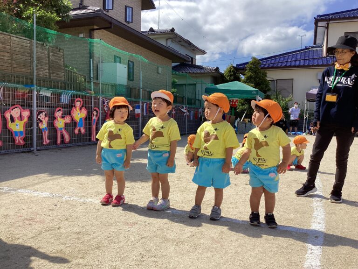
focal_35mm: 31
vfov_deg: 45.4
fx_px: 321
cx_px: 179
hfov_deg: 58.4
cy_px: 134
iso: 25
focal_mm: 3.3
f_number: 2.4
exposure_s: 1/1431
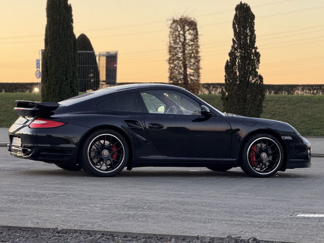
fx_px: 1123
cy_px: 122
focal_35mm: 120
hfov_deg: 16.4
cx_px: 162
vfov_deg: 12.3
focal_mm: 15.66
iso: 320
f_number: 2.8
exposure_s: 1/99
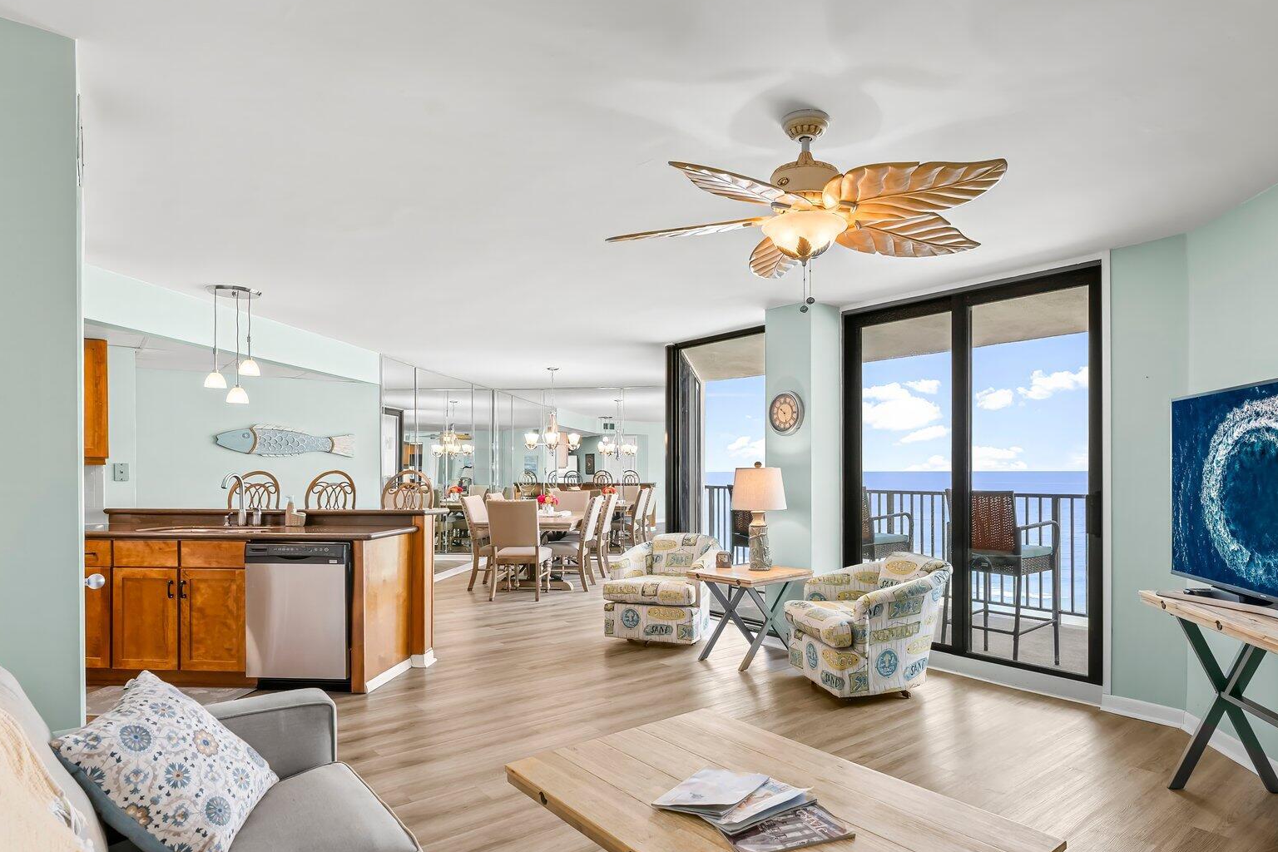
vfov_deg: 61.1
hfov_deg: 83.0
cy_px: 476
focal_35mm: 20
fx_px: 719
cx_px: 702
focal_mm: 15.2
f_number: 8
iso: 400
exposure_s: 1/8
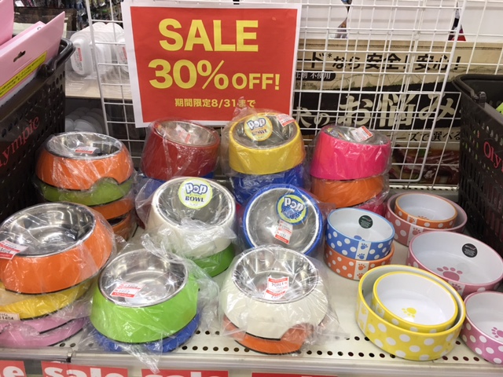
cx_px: 252
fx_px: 421
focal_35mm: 29
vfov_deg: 48.2
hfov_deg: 61.7
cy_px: 188
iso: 40
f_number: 2.2
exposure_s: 1/30
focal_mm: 4.15
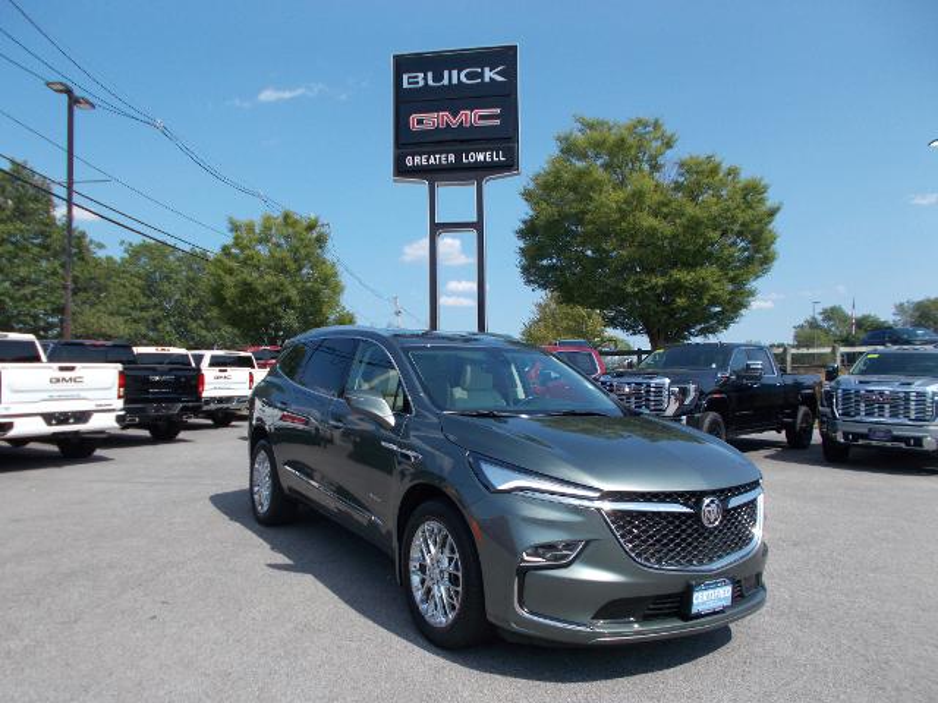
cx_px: 469
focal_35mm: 26
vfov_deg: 53.1
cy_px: 352
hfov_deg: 67.3
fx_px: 705
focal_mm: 4.6
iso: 80
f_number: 8
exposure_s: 1/160
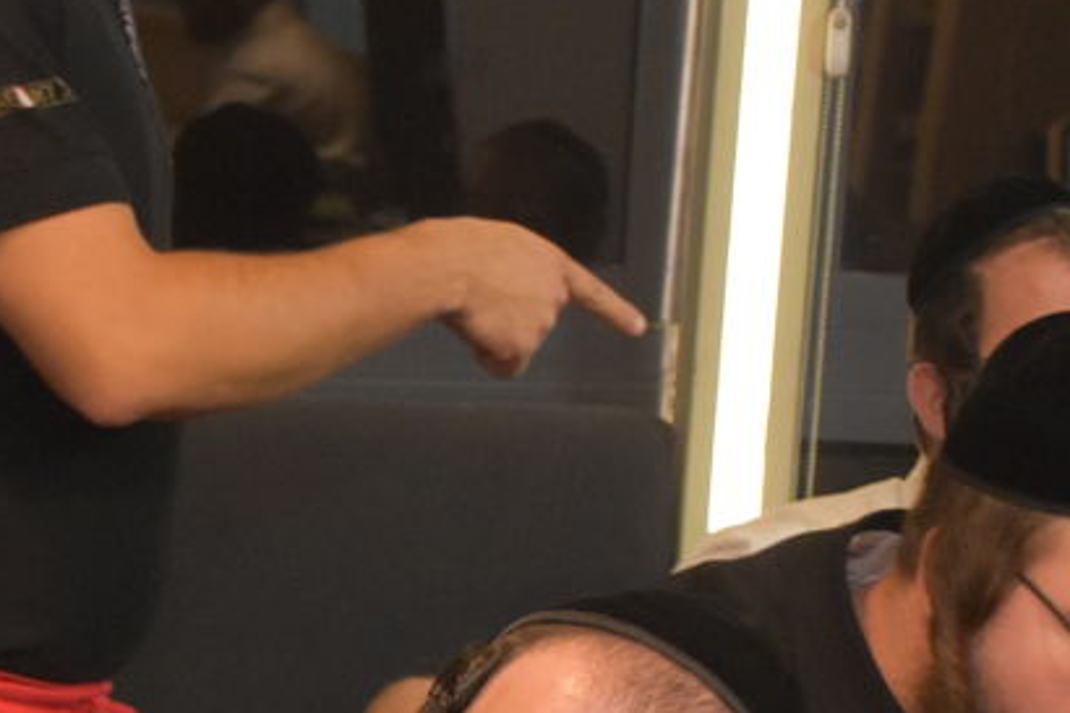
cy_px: 827
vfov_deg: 5.6
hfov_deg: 8.2
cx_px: -566
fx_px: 7308
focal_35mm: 246
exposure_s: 1/60
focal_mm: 48
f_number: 4.8
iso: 2800
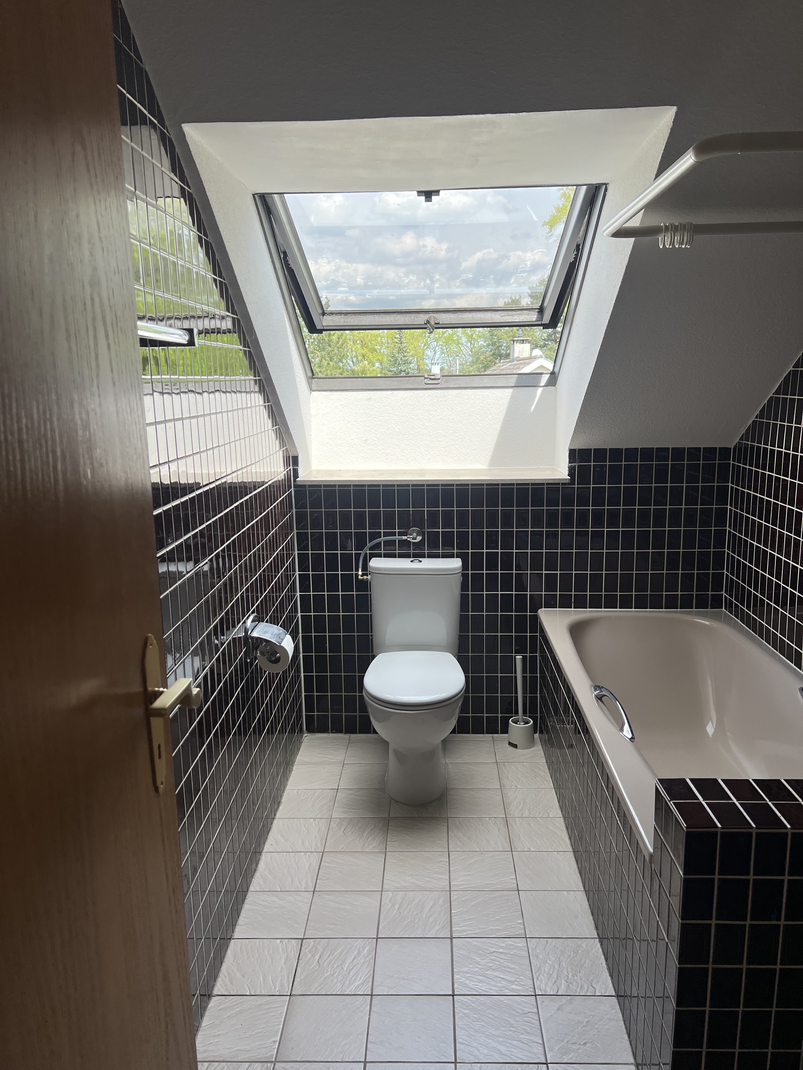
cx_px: 402
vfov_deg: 67.3
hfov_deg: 53.1
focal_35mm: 26
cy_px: 535
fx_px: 804
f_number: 1.5
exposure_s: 1/509
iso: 50
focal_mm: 5.7
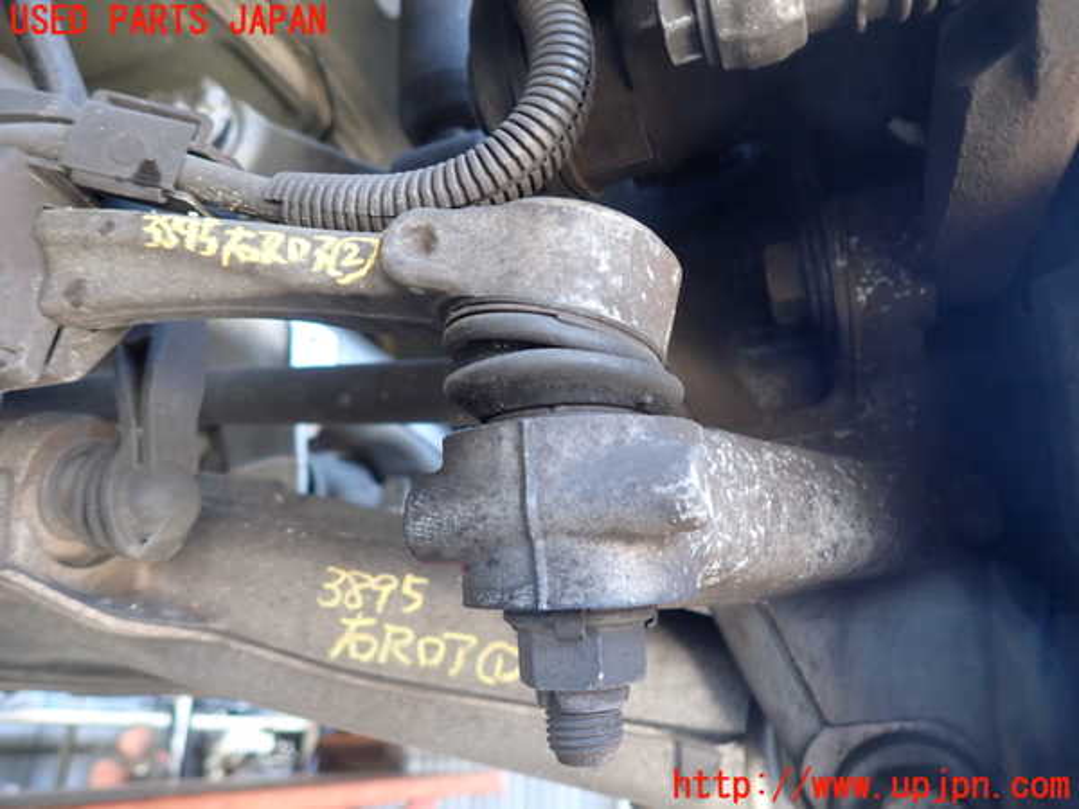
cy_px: 404
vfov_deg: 54.9
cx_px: 540
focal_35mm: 25
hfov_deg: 69.4
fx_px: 779
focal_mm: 4.5
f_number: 2
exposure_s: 1/40
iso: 200
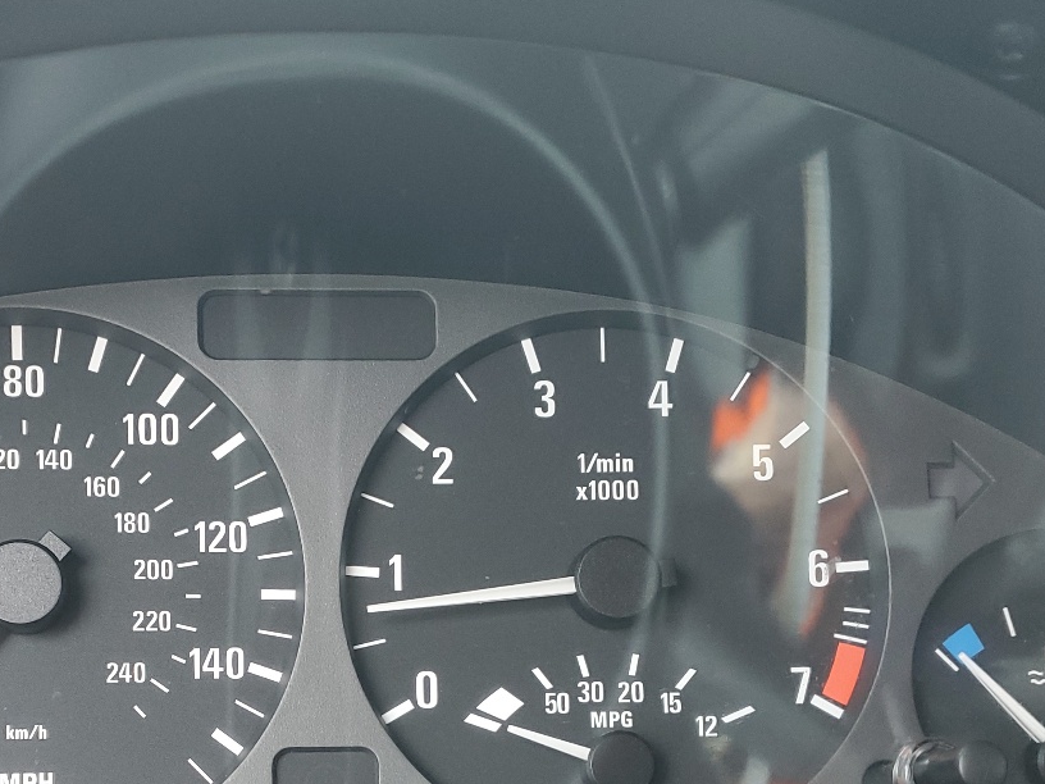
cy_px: 692
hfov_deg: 36.7
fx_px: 1540
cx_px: 275
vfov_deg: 27.6
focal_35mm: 51
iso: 74
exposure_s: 1/60.2
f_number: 1.5
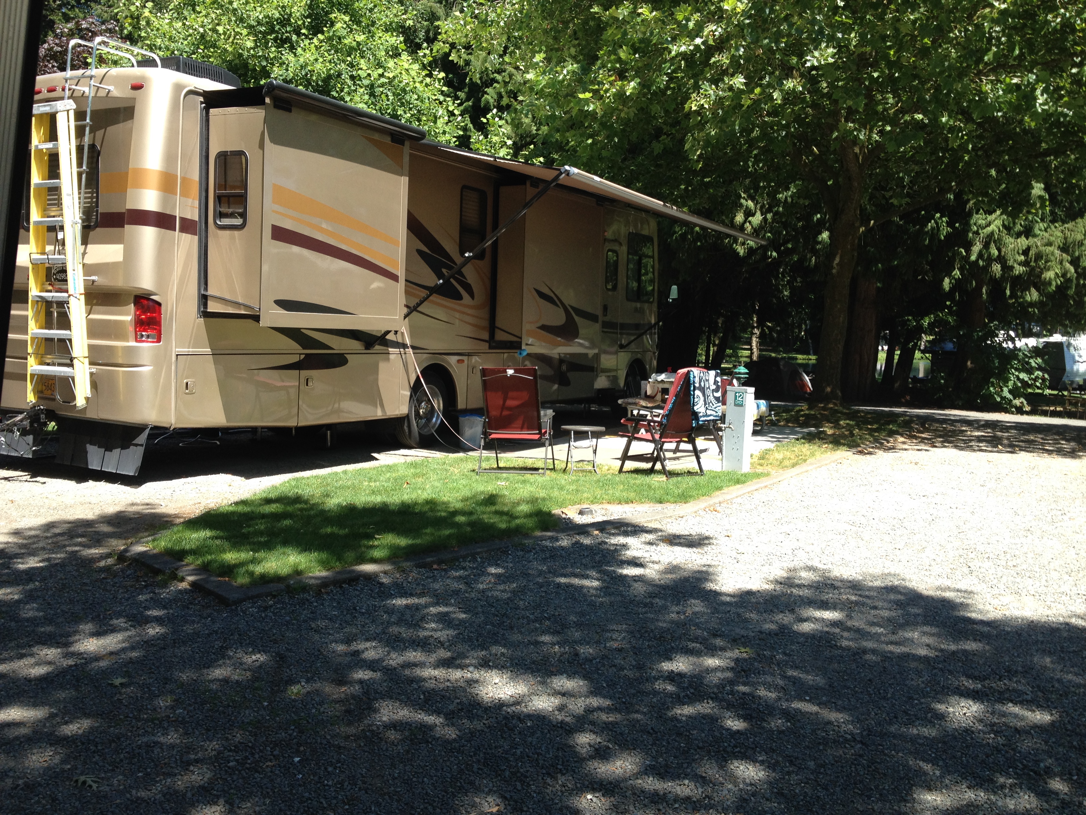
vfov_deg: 40.7
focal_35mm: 35
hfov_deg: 52.6
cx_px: 543
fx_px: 1098
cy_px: 408
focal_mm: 4.28
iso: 50
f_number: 2.4
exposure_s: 1/431
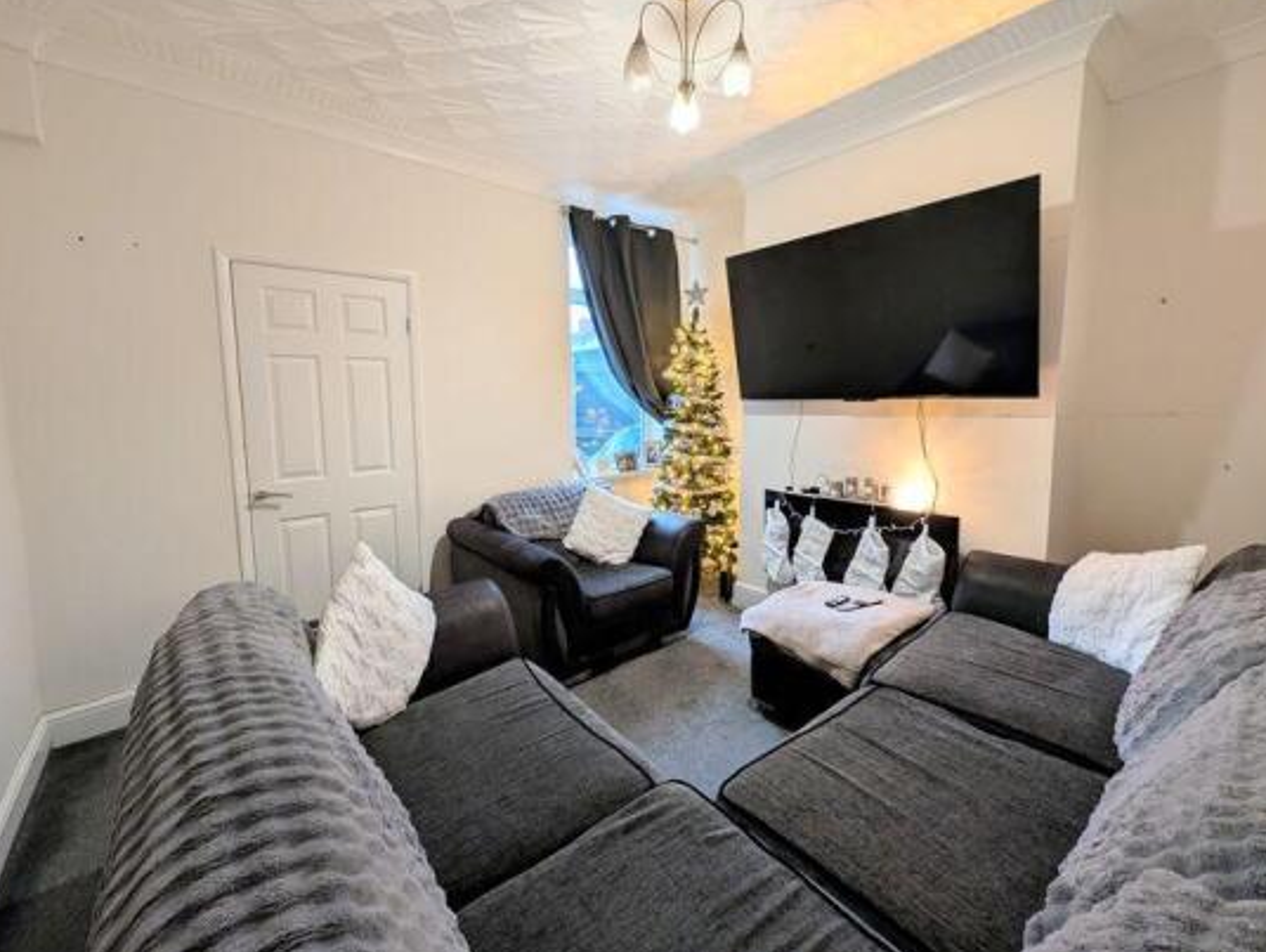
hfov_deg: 106.1
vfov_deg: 89.9
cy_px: 445
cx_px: 620
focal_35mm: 13
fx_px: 476
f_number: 1.7
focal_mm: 2.02
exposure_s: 1/25
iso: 84
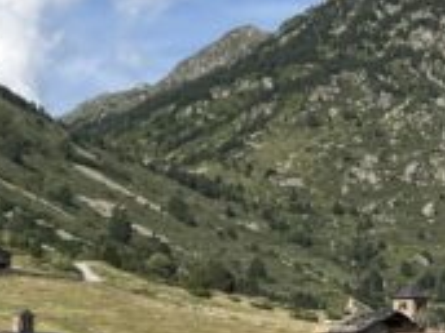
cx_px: 520
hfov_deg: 12.5
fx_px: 1993
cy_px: 183
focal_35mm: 155
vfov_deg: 9.6
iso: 50
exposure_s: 1/4149
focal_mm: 5.1
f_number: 1.6
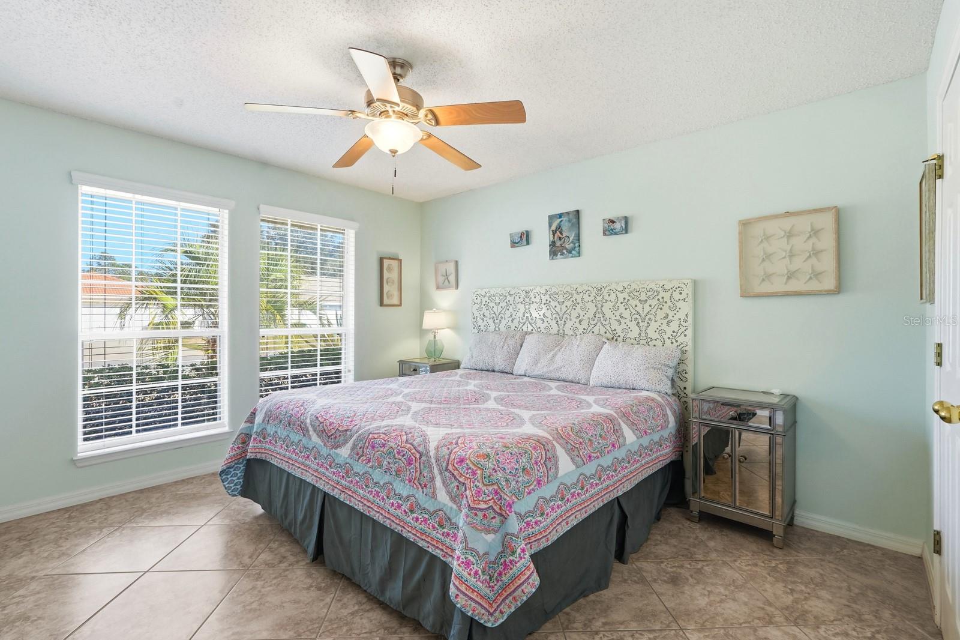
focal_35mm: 16
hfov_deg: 96.7
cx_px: 480
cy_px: 320
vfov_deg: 73.7
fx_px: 427
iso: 2500
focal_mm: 16
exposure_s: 1/4000
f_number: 8
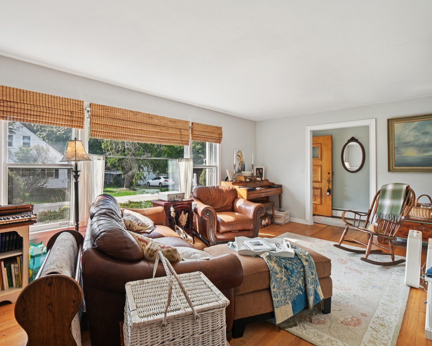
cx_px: 194
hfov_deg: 89.3
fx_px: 217
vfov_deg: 77.0
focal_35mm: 17
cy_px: 173
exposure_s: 1/50
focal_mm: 10
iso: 100
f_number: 8
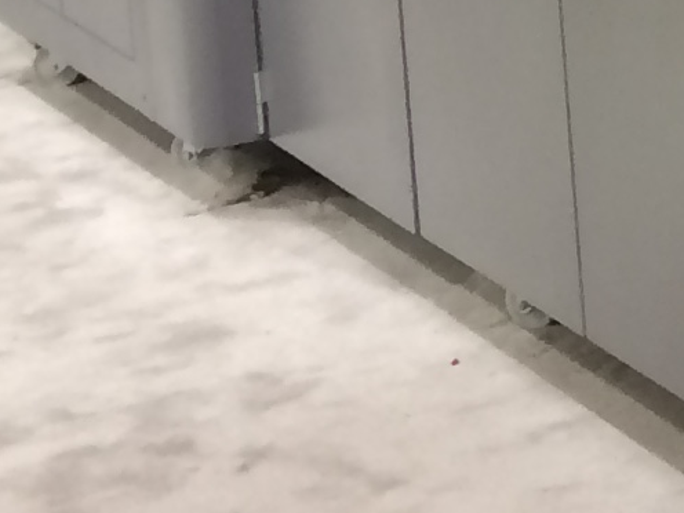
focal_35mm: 191
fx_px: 3774
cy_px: -514
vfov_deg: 7.5
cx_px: 1935
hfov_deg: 8.8
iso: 64
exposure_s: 1/30
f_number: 2.2
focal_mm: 4.15
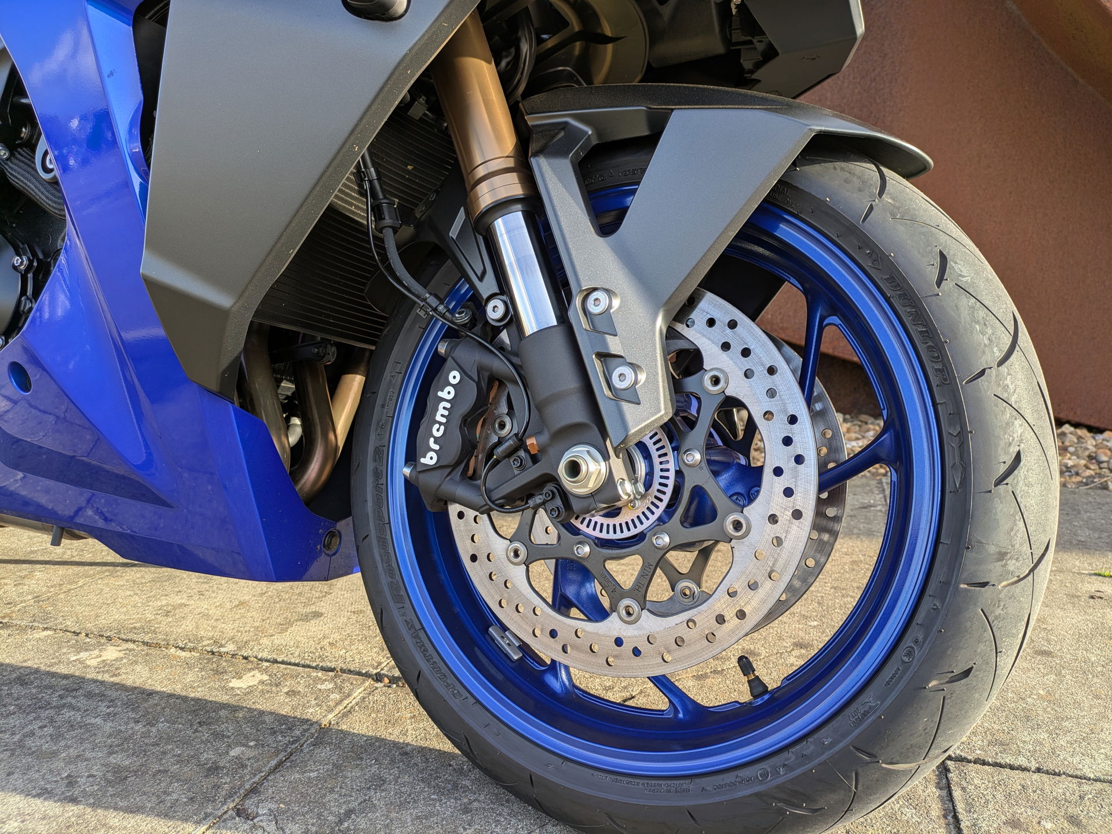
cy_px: 417
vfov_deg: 54.9
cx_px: 556
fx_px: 803
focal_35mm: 25
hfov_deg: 69.4
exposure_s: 1/304
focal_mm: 5.43
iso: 41
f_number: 1.89
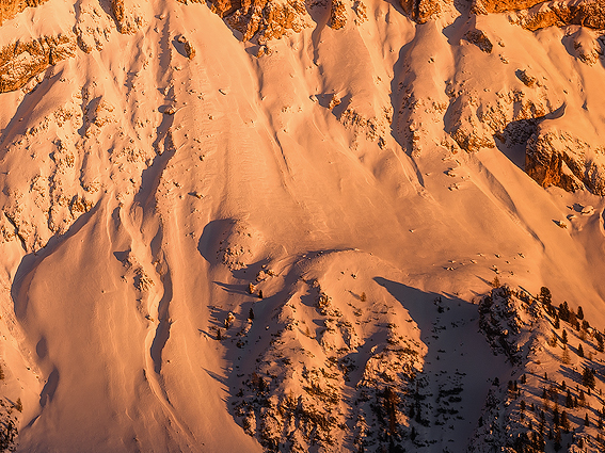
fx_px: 5155
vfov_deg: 5.0
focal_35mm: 295
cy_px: -55
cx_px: -140
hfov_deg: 6.7
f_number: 13
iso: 100
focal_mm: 116
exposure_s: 1/80
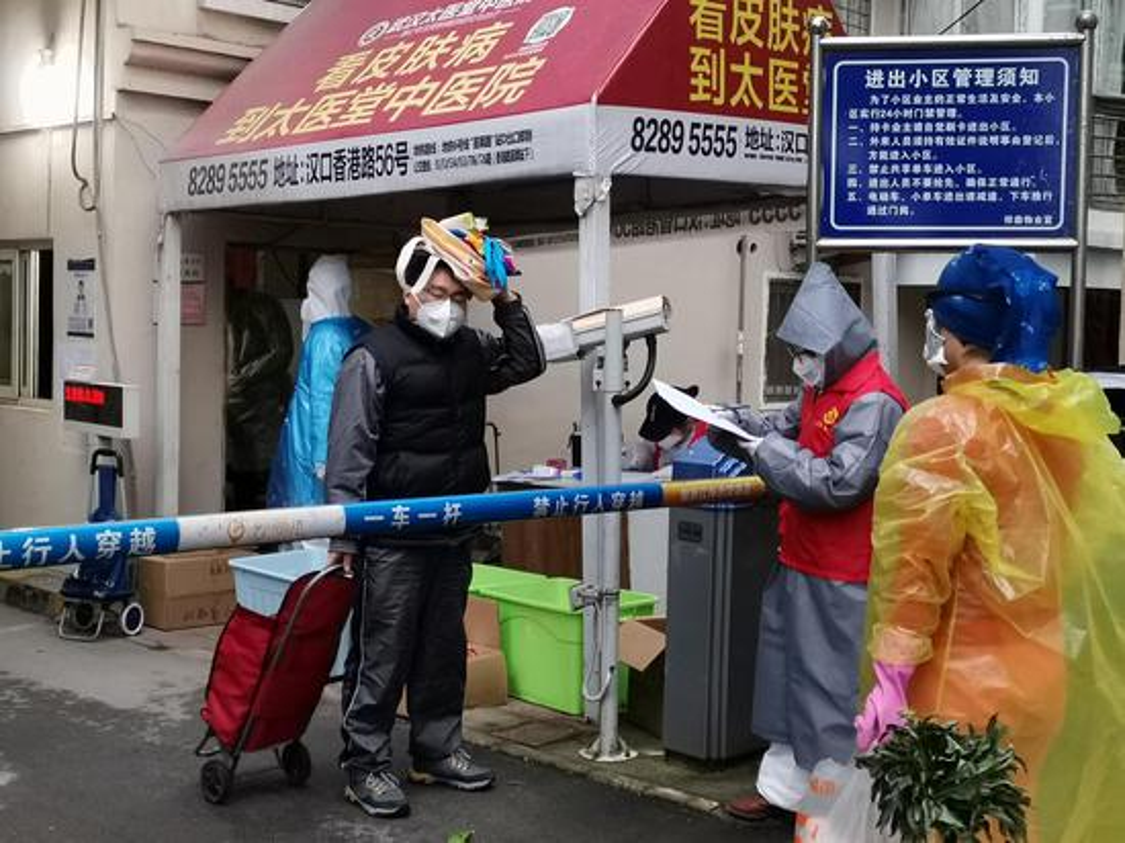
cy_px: 422
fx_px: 1494
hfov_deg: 41.3
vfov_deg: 31.5
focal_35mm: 46
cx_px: 562
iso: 320
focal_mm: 4.75
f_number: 1.8
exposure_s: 1/60
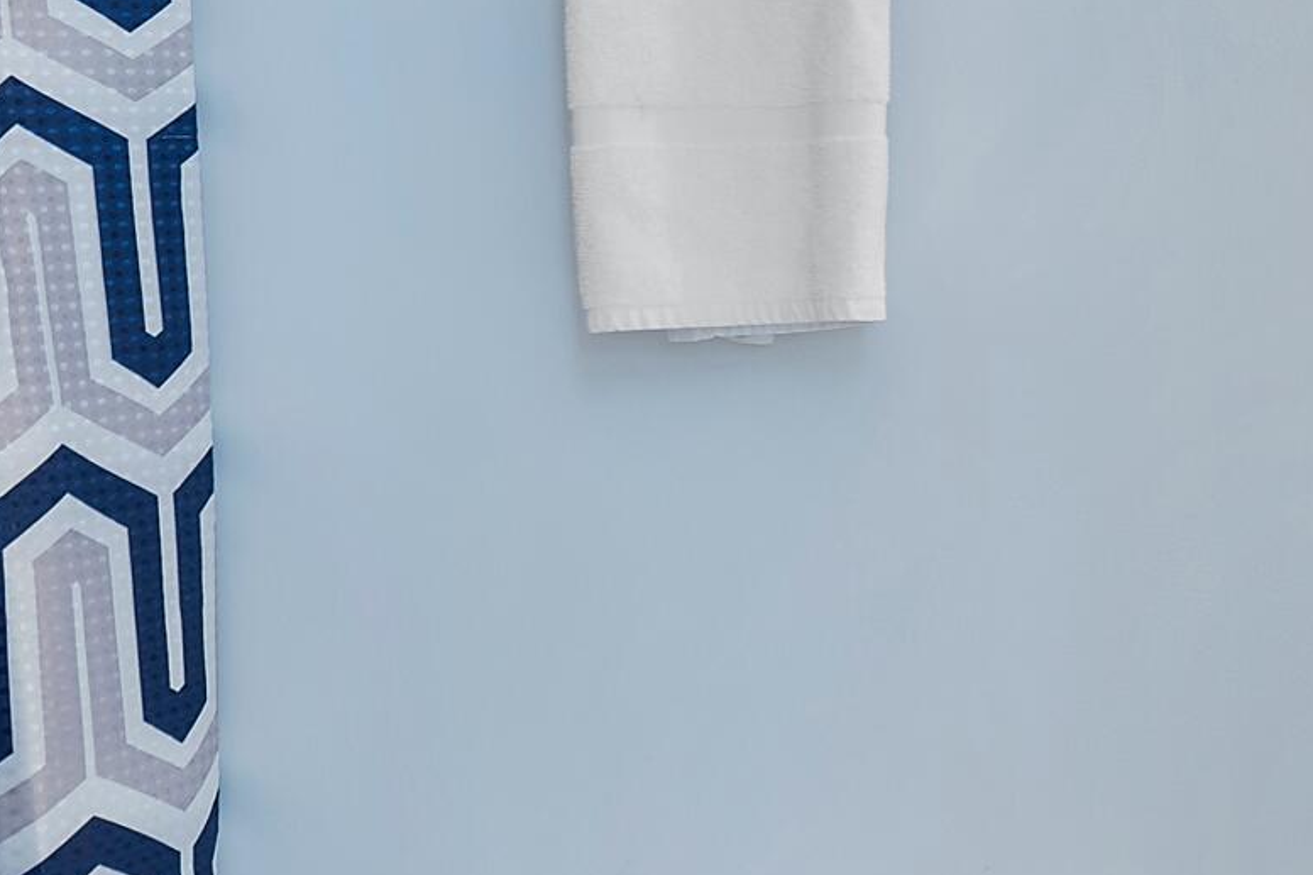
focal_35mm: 58
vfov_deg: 23.2
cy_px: 250
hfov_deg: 28.0
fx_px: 2115
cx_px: 1746
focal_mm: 10
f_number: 4.5
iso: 100
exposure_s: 1/5
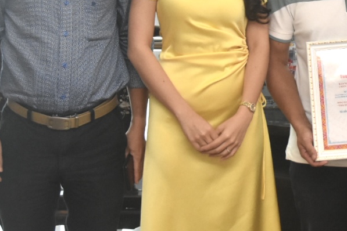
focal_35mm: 112
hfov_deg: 17.9
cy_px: 32
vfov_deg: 12.1
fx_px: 1082
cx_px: 331
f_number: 4
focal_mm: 29
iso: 2200
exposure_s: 1/250
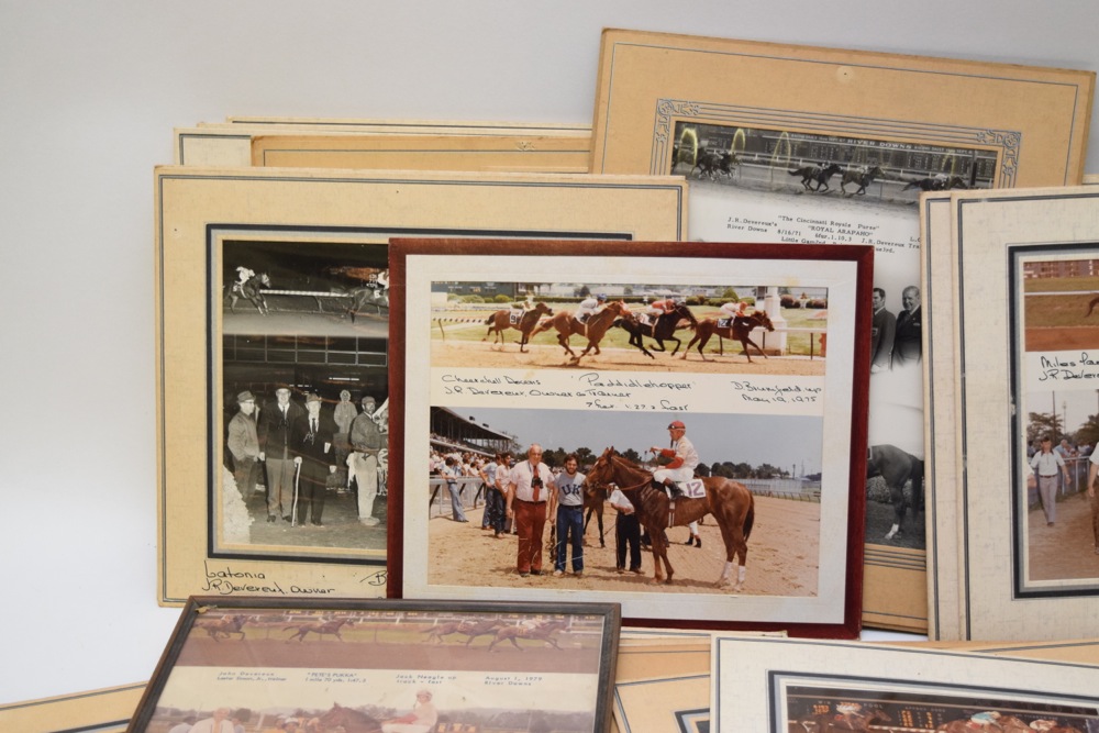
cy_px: 366
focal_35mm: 57
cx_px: 550
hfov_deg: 35.0
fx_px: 1740
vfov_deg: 23.8
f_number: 4.8
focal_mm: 38
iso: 1600
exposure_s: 1/60
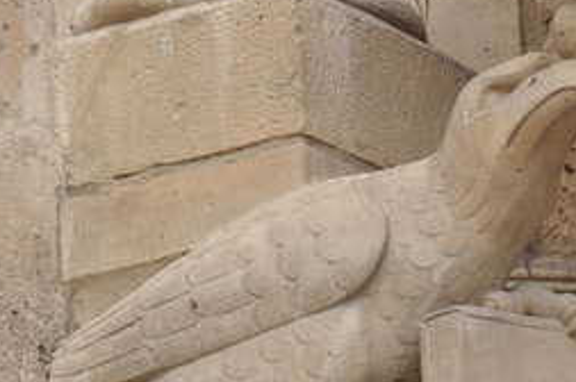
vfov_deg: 4.4
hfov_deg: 6.6
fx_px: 5002
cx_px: 282
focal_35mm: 313
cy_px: 261
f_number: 5.3
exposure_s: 1/30
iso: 200
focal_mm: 120
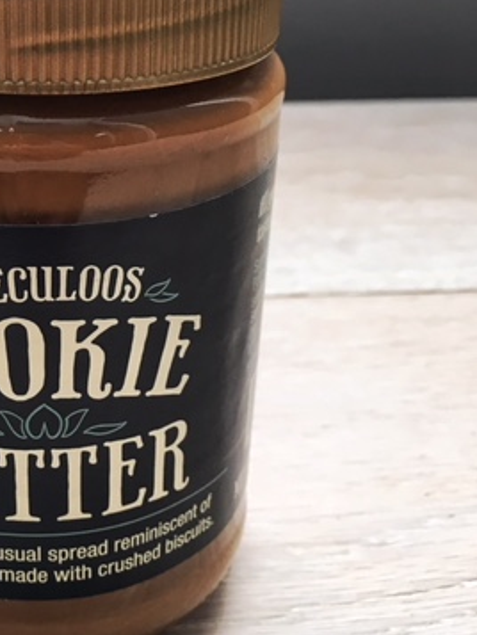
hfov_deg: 27.2
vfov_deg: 36.6
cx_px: 57
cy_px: 238
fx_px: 955
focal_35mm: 52
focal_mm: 4.15
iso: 25
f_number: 2.2
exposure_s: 1/30
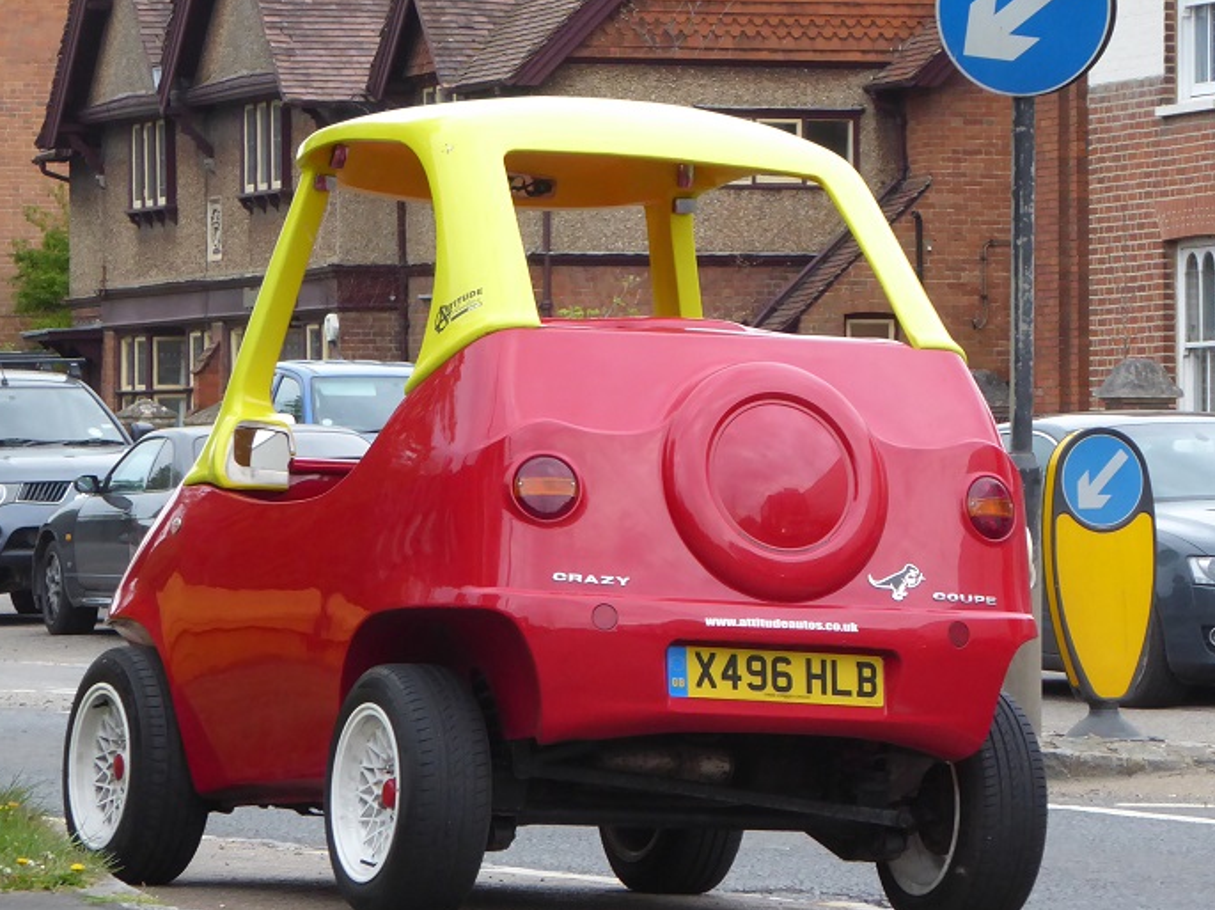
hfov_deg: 8.9
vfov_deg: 6.7
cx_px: 571
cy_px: 402
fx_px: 7823
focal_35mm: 223
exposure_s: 1/160
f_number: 5.6
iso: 320
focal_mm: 30.9
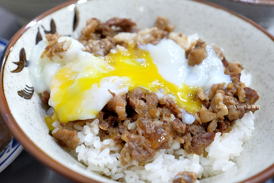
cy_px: 92
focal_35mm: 35
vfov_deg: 37.9
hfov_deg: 54.4
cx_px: 137
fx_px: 266
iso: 1000
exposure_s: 1/58
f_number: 3.2
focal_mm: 23
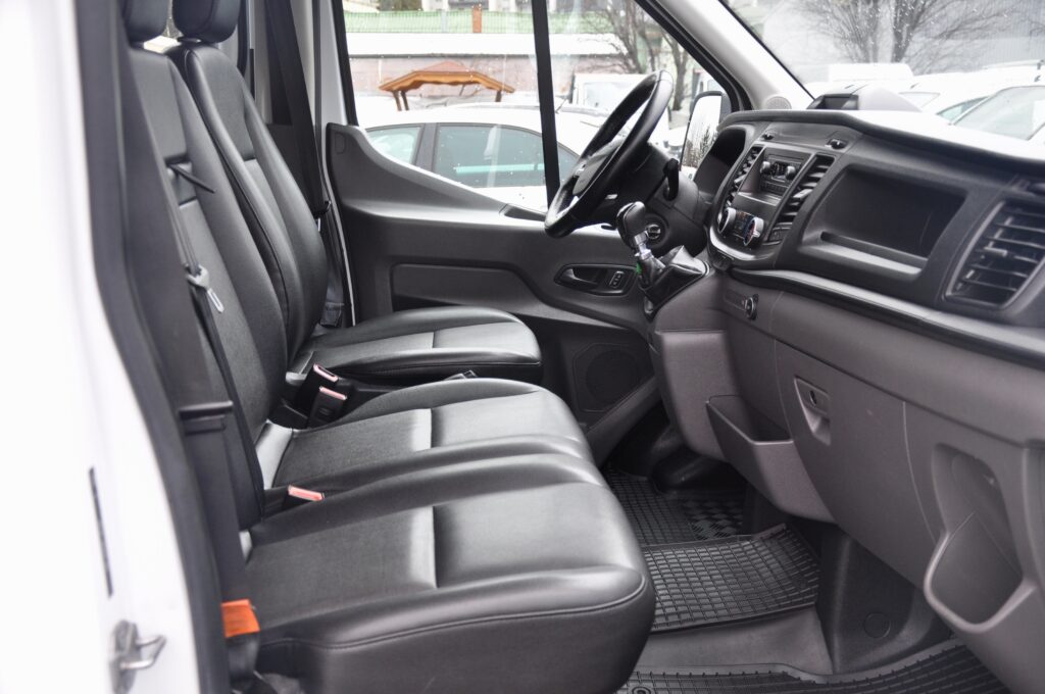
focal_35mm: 39
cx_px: 522
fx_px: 1131
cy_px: 347
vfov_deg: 34.1
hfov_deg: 49.6
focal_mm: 26
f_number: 4
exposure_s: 1/50
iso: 500
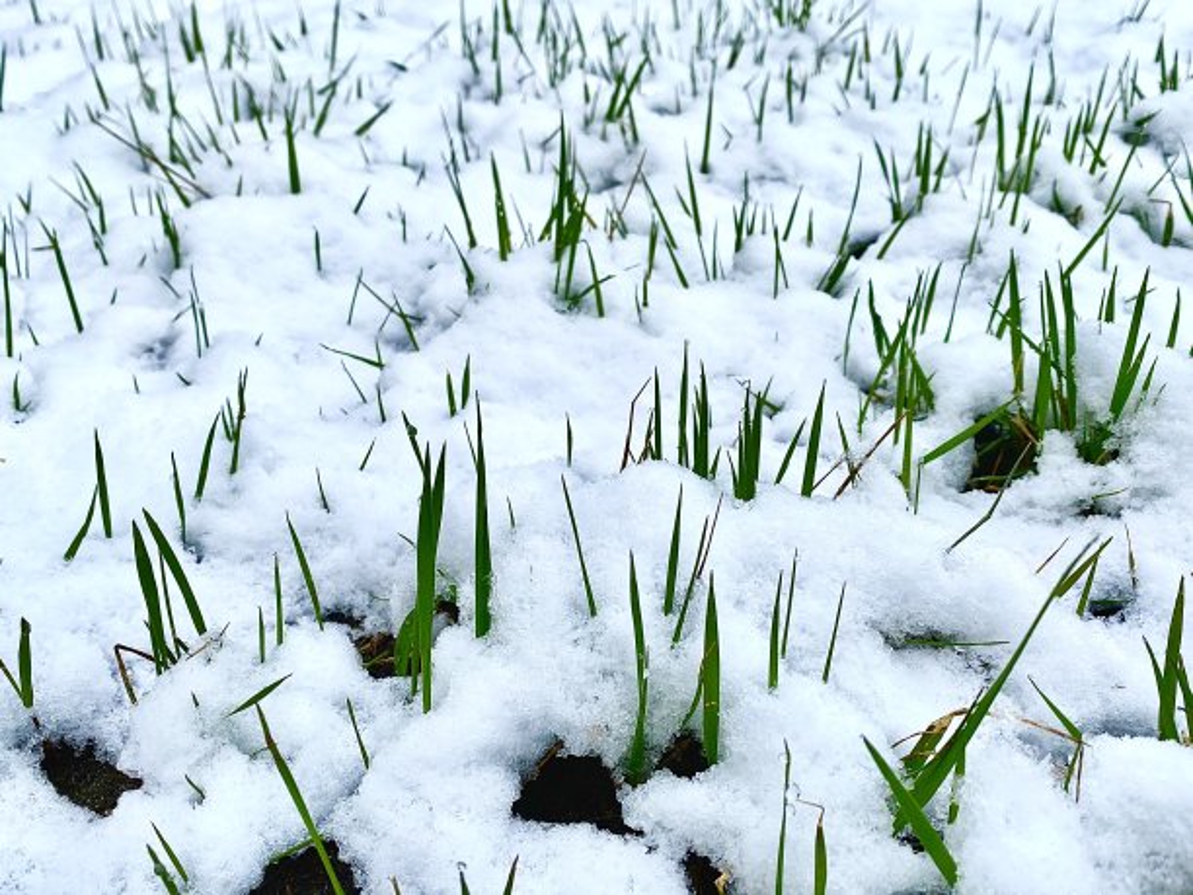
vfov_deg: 53.1
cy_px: 448
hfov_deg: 67.3
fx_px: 896
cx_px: 596
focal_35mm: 26
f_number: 1.8
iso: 32
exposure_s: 1/1656
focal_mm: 4.25
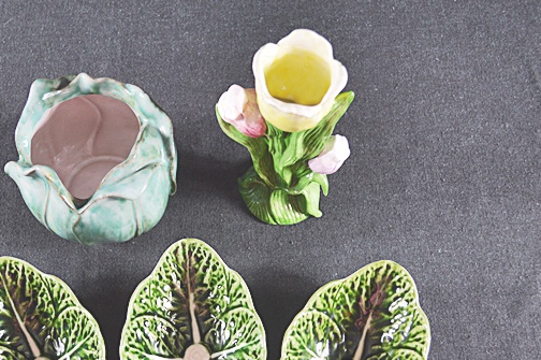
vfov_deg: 26.8
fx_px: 751
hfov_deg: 39.3
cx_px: 200
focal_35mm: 50
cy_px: 246
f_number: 4
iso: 400
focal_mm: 24
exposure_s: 1/25
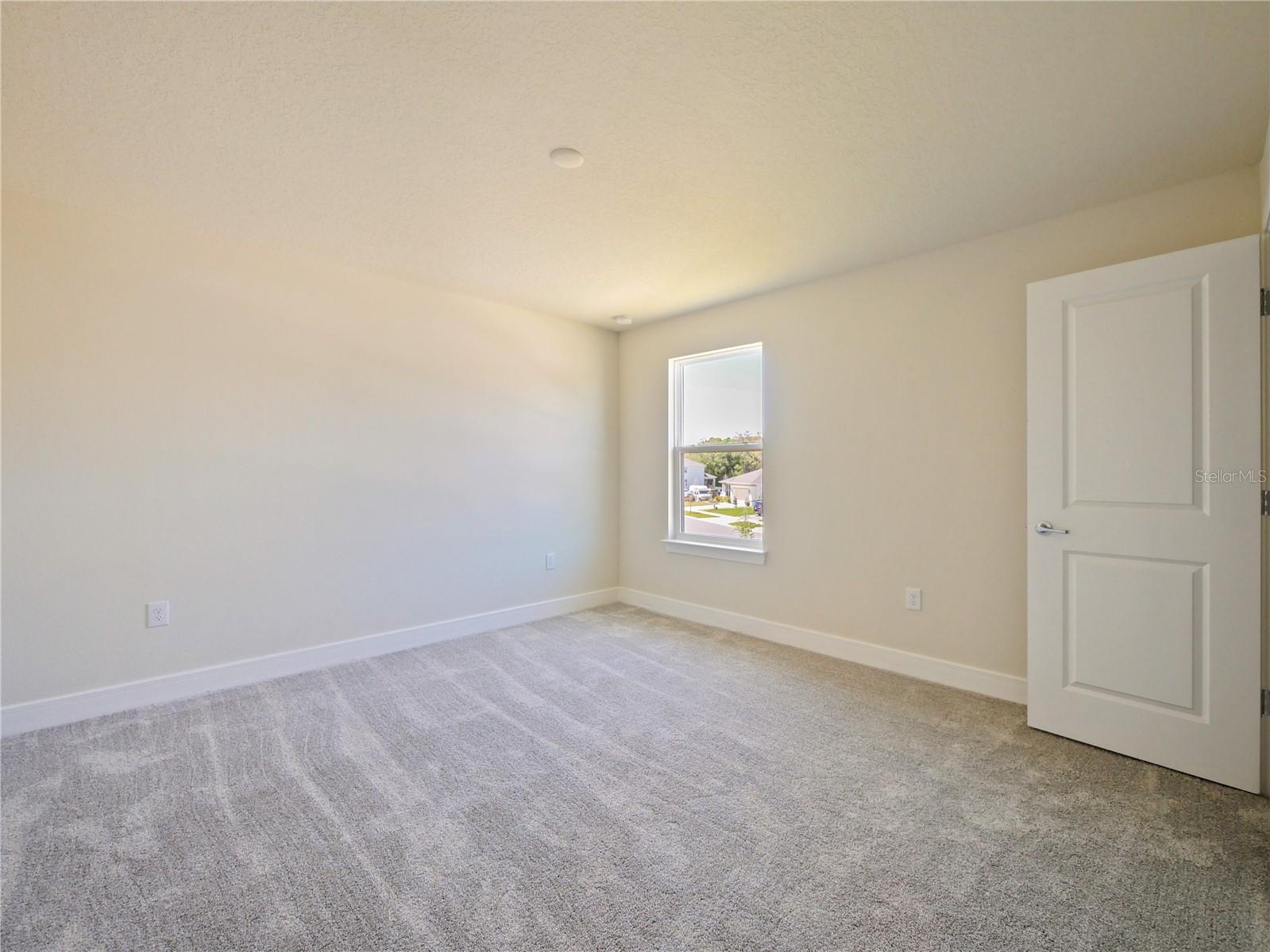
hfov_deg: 102.1
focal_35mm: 14
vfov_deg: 85.7
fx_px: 514
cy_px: 476
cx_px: 635
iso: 800
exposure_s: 1/60
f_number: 4
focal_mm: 7
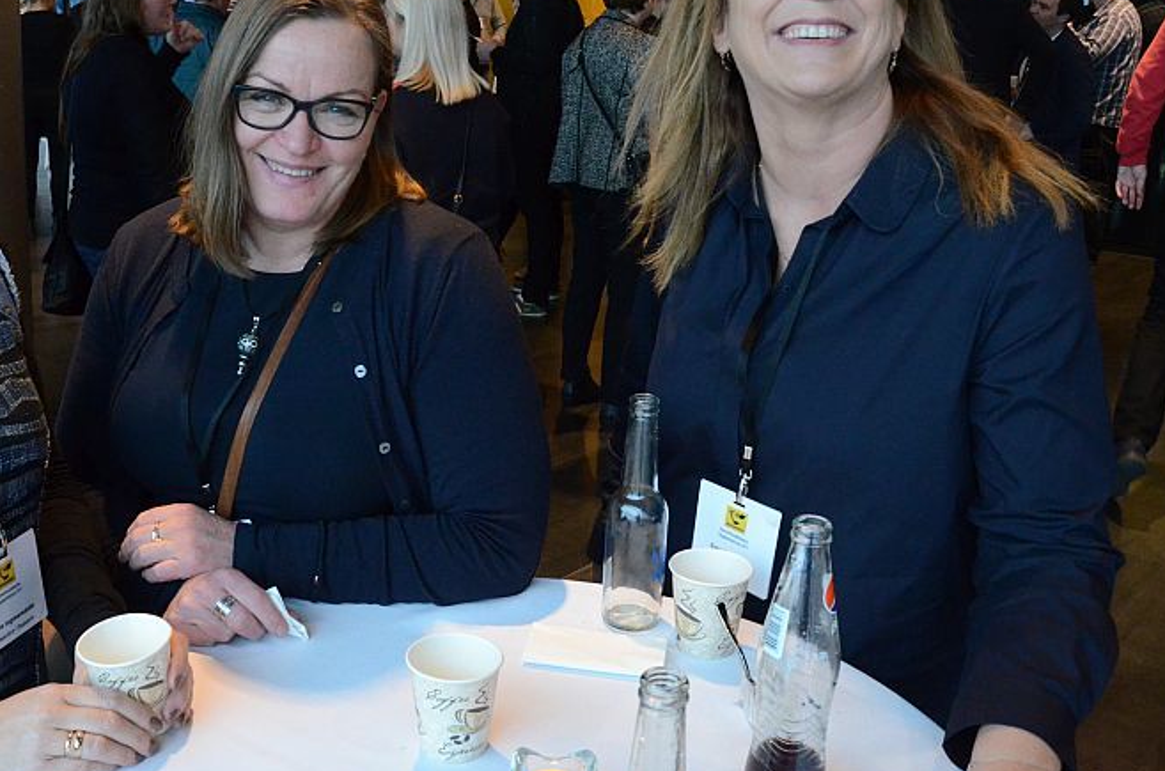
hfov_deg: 51.1
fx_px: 1195
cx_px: 397
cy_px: 273
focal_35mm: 37
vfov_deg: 35.5
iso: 4000
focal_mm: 18
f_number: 8
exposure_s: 1/80
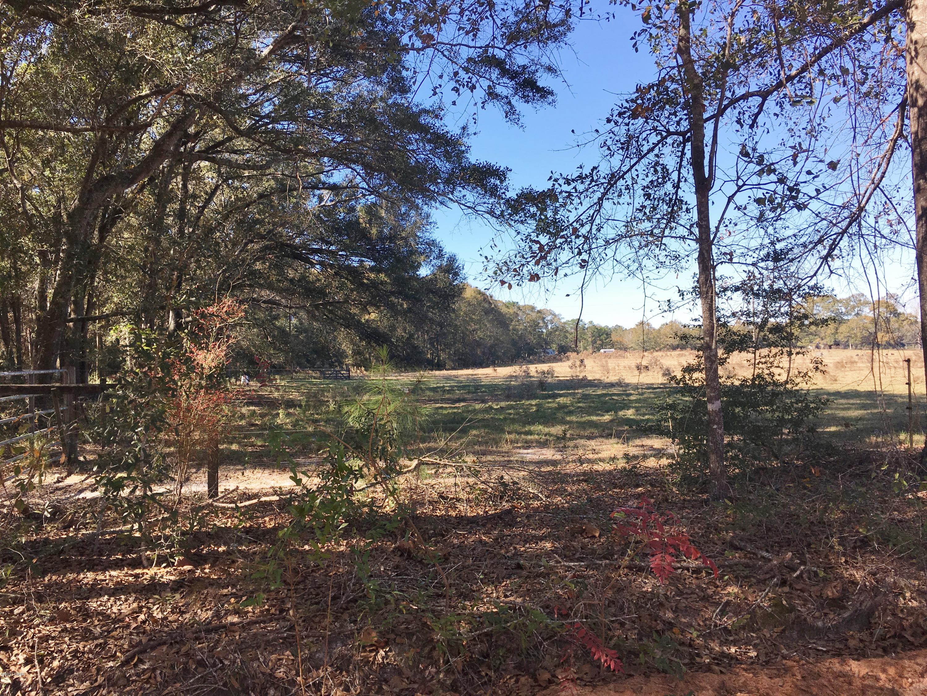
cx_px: 464
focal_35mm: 29
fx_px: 777
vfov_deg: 48.2
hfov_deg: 61.7
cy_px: 348
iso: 25
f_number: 2.2
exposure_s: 1/596
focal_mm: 4.15
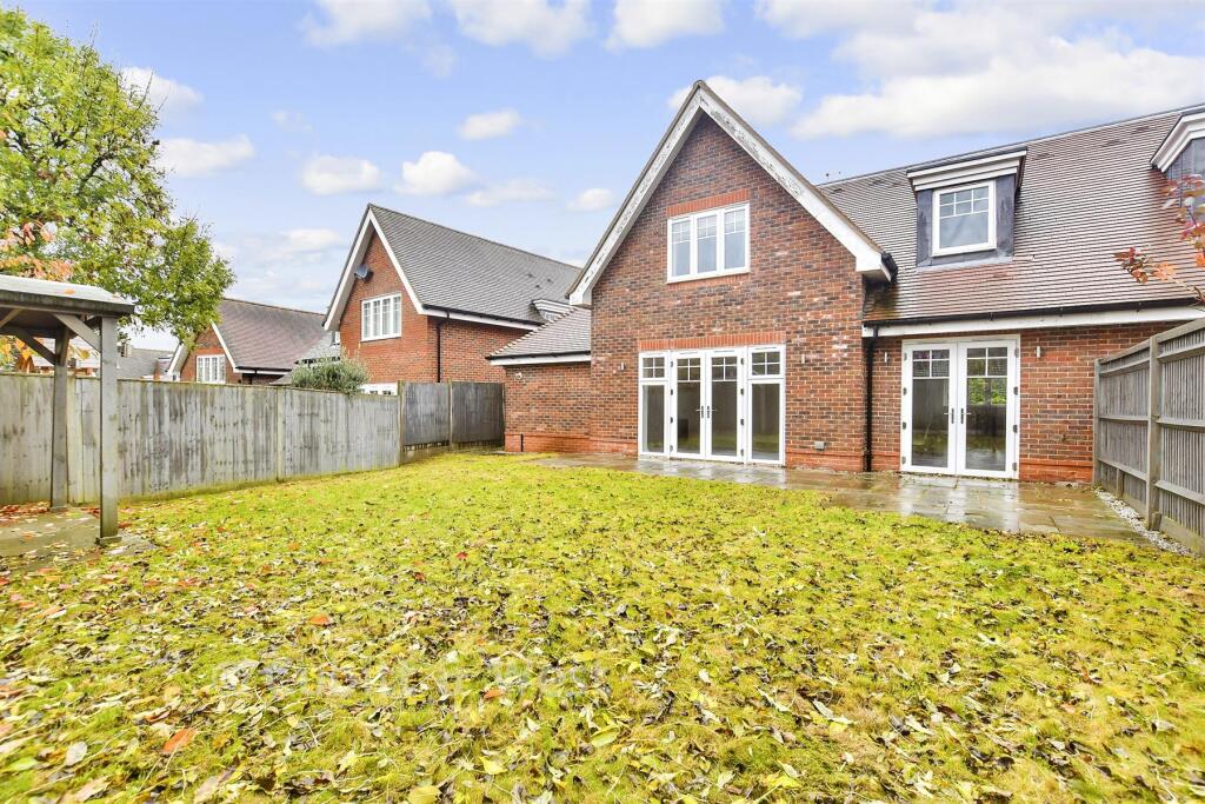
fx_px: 502
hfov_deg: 100.4
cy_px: 402
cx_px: 602
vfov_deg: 77.3
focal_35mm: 15
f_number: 8
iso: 160
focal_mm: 10
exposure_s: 1/15
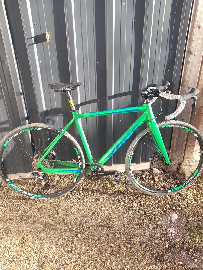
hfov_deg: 54.9
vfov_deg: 69.4
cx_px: 102
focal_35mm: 25
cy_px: 135
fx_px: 195
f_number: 2
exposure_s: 1/100
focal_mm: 4.6
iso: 25
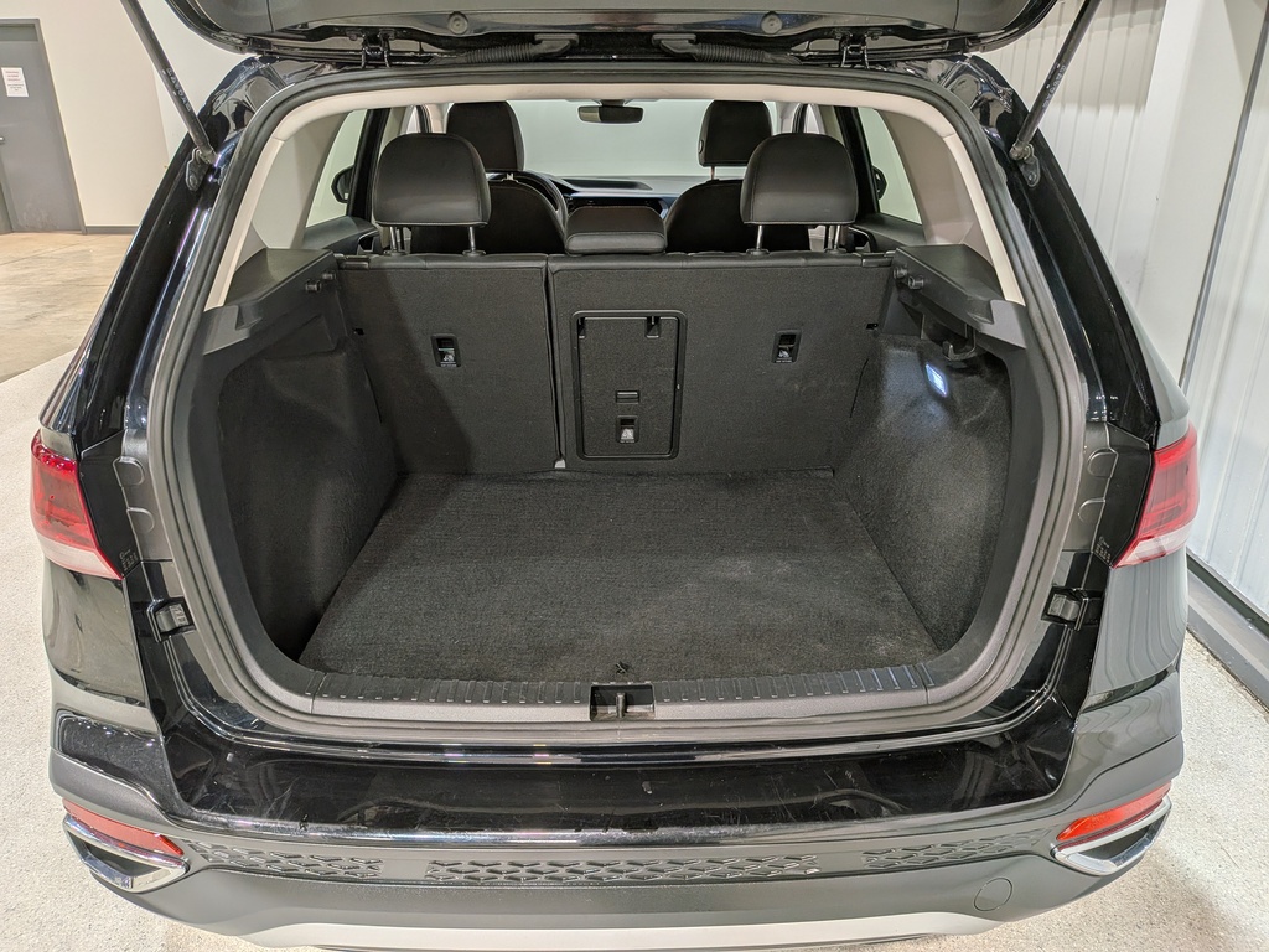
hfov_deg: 71.6
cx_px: 634
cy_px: 476
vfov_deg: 56.8
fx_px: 880
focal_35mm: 24
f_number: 1.7
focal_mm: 4.53
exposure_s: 1/191
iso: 28
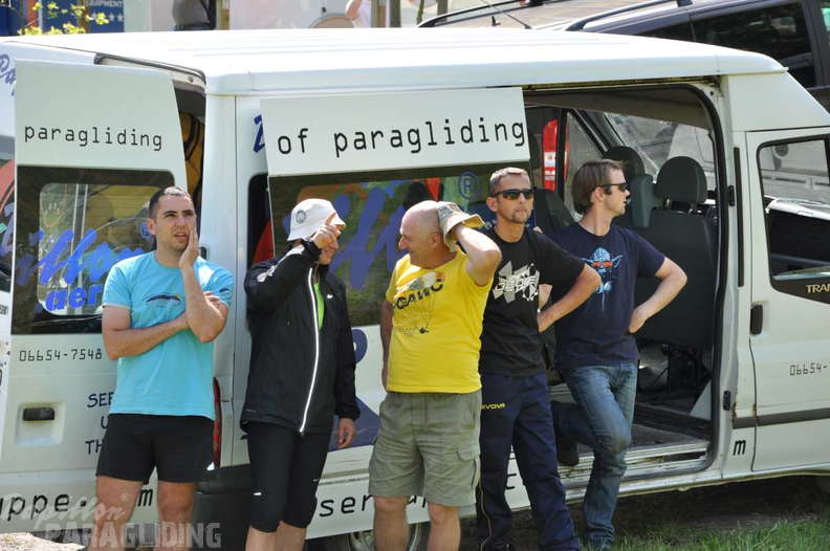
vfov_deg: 8.7
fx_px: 3627
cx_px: 415
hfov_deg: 13.1
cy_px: 276
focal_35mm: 158
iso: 200
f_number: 8
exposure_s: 1/200
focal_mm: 105
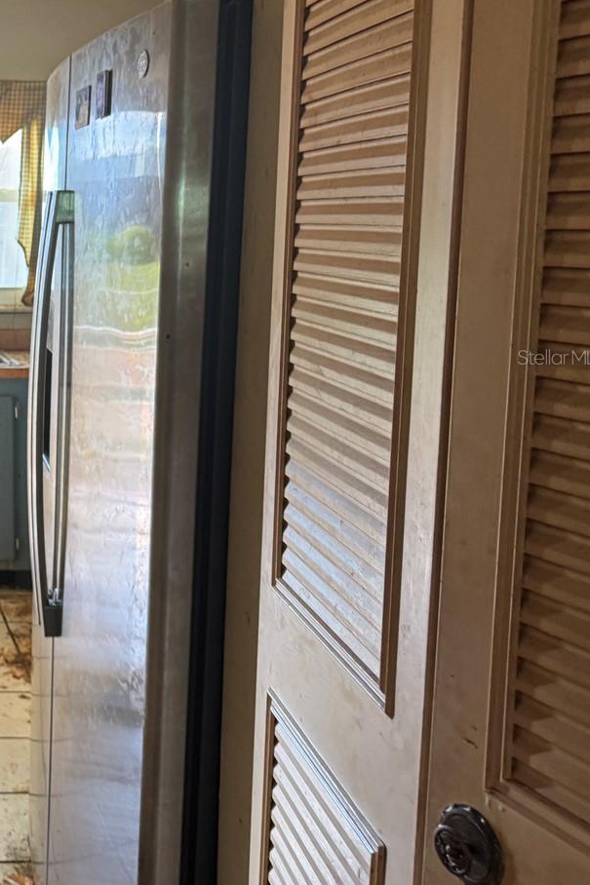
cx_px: -171
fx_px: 1082
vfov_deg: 44.3
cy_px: 357
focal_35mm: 44
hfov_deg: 26.1
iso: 320
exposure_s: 1/60
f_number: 1.78
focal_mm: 6.76
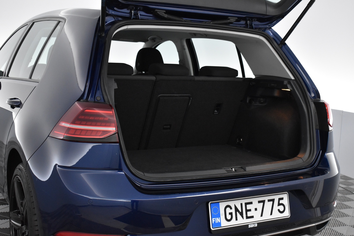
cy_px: 118
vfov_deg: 29.0
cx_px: 177
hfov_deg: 42.3
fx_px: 457
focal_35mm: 46
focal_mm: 31
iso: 3200
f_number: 5.6
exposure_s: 1/125
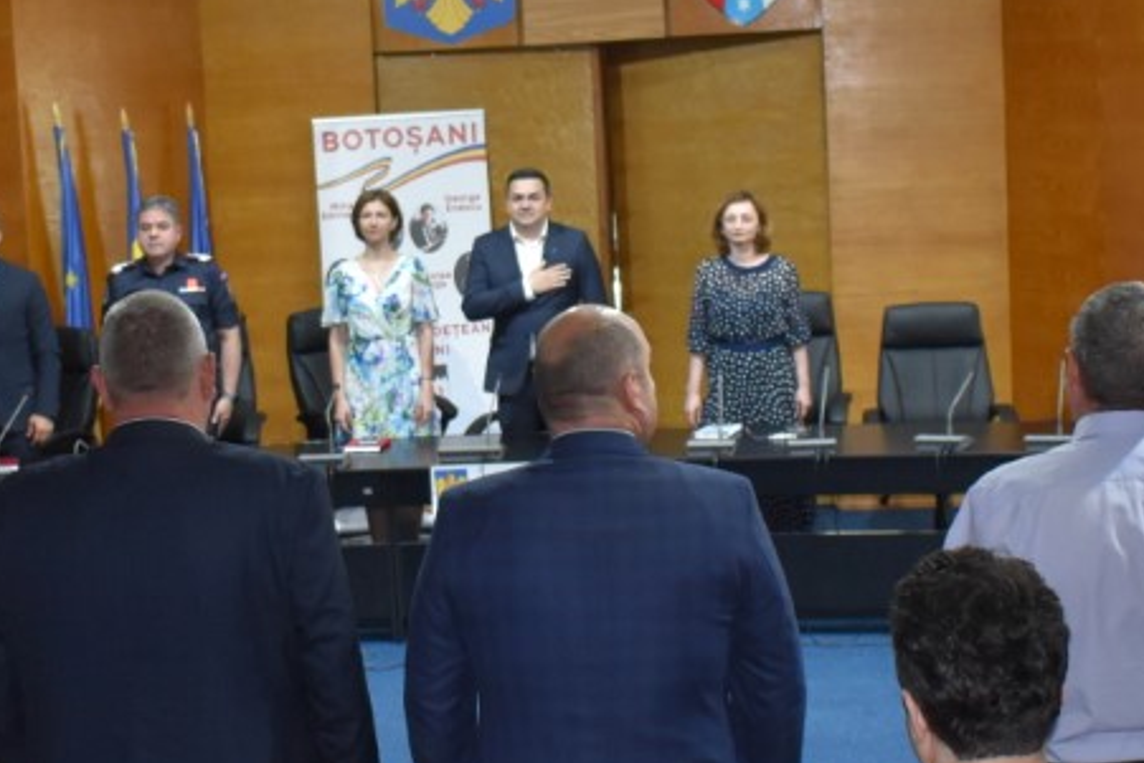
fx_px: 2193
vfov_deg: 19.7
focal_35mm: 69
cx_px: 472
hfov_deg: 29.2
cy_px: 352
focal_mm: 18
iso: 1400
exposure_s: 1/60
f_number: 3.5
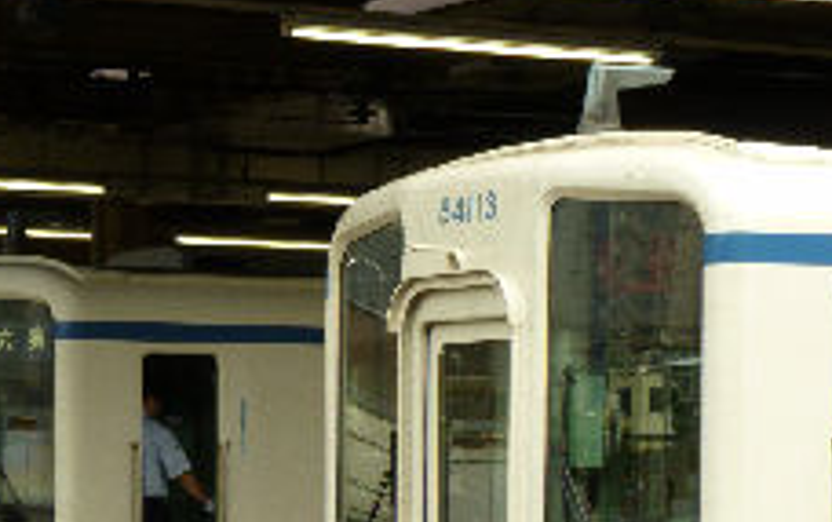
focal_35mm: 136
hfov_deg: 15.3
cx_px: 182
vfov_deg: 9.5
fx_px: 3087
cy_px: 606
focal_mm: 11
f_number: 4.7
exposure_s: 1/100
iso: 80
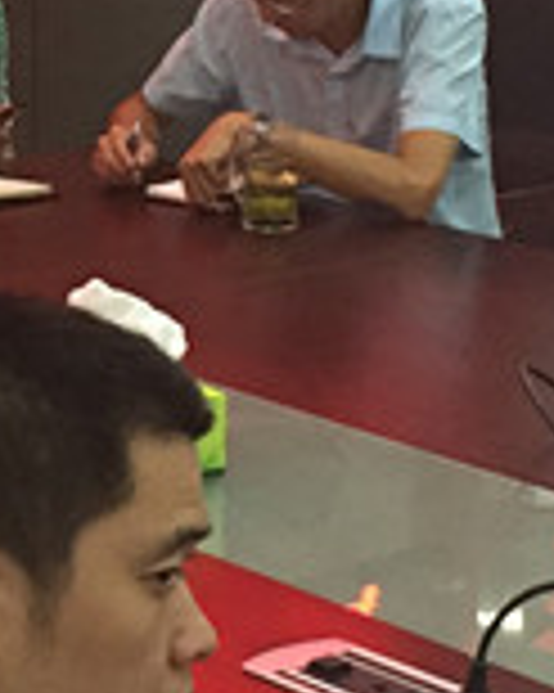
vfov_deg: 13.0
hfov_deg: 10.3
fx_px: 3016
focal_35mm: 147
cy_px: 27
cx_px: -117
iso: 200
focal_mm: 4.15
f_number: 2.2
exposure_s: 1/33
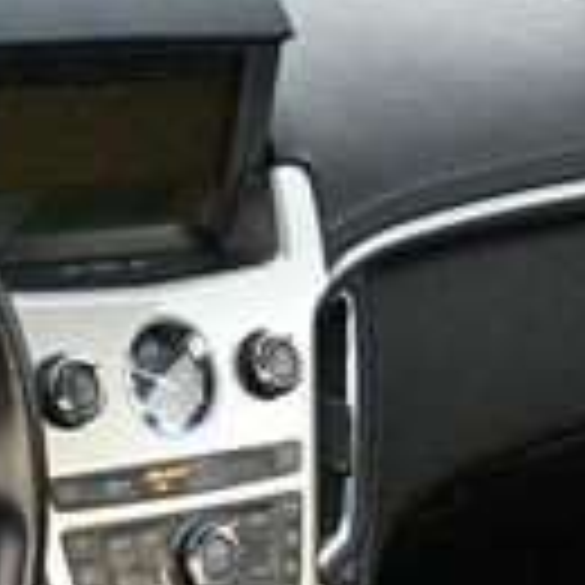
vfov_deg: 14.3
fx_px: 2221
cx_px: -122
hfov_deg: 14.5
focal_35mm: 116
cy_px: 788
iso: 560
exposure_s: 1/125
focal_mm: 18.5
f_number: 3.8
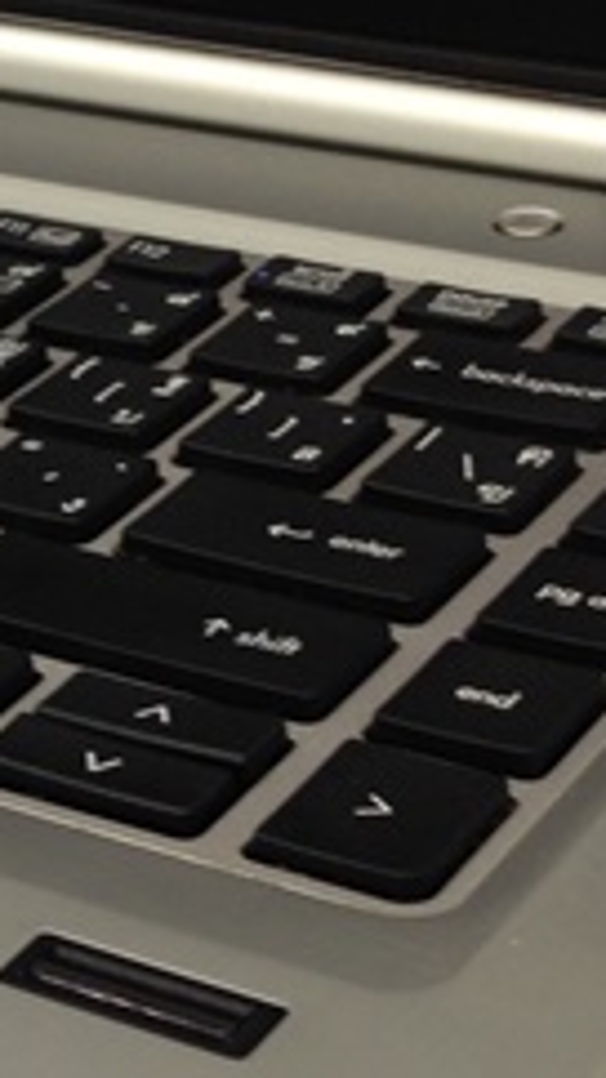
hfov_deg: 9.9
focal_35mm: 119
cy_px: 713
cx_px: -232
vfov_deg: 18.0
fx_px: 3402
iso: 50
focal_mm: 4.12
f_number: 2.4
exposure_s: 1/20
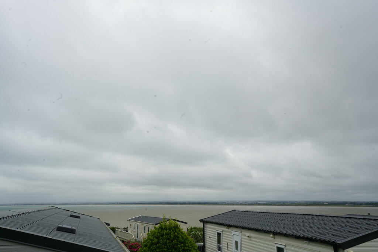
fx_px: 368
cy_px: 126
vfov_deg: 37.9
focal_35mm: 35
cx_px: 189
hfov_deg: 54.4
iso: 125
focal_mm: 35
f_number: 16
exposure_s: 1/60
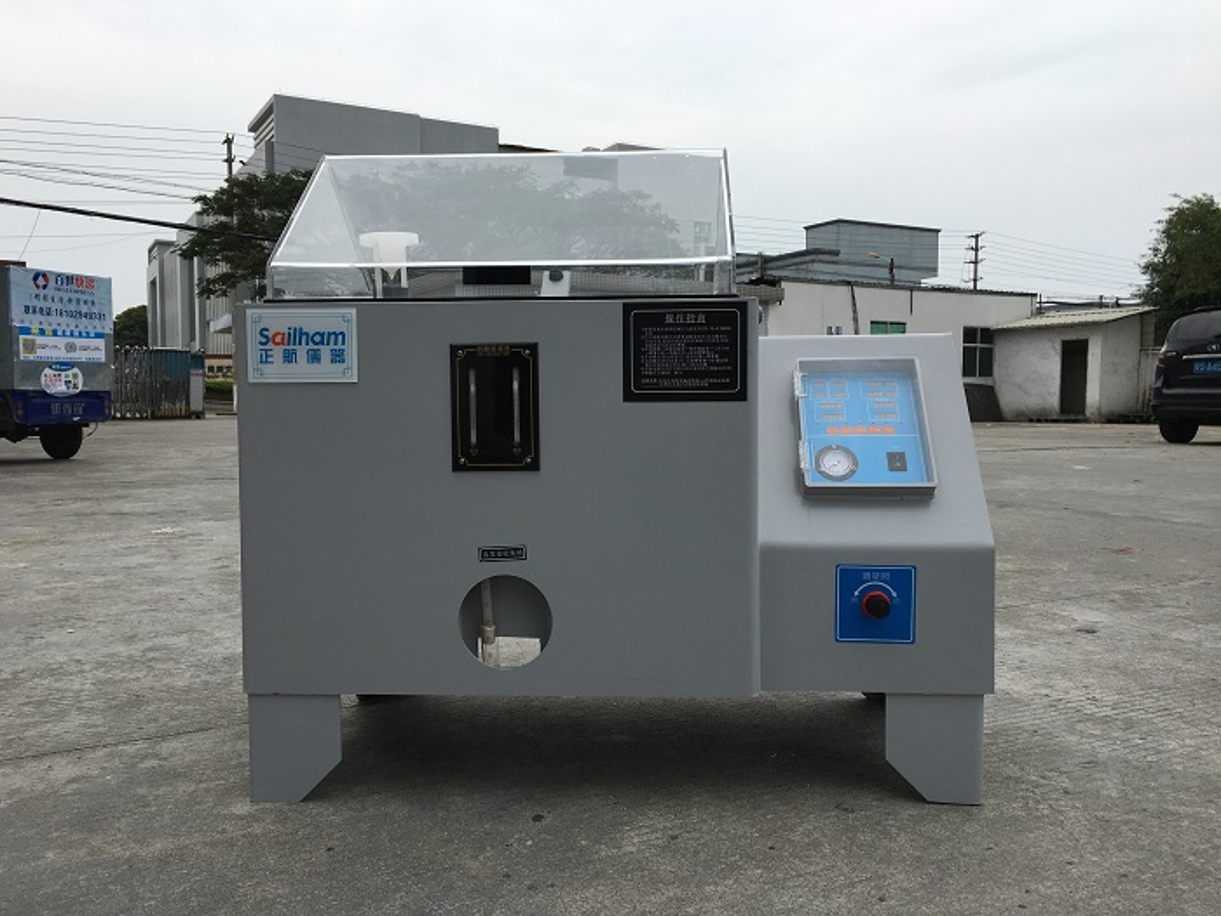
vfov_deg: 48.2
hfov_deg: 61.7
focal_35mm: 29
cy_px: 458
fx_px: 1023
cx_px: 610
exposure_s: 1/1538
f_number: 2.2
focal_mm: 4.15
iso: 25
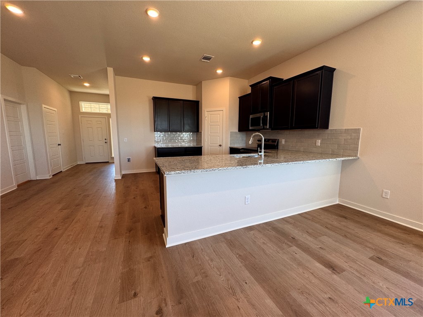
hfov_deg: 102.1
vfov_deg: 85.7
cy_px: 158
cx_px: 212
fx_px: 171
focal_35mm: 14
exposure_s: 1/120
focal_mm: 2.22
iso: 100
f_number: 2.2
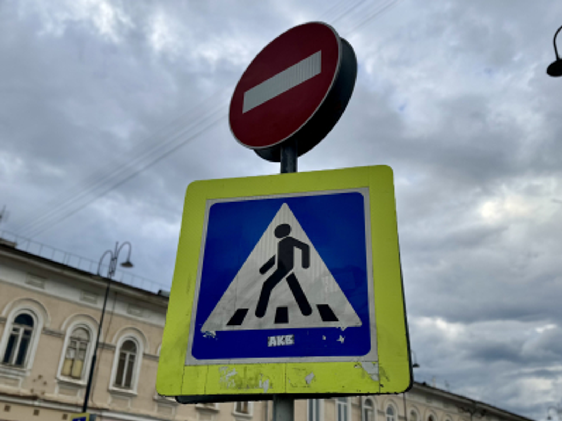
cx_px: 281
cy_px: 210
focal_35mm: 24
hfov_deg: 71.6
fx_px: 390
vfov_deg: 56.8
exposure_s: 1/3413
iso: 80
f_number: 1.78
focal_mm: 6.76
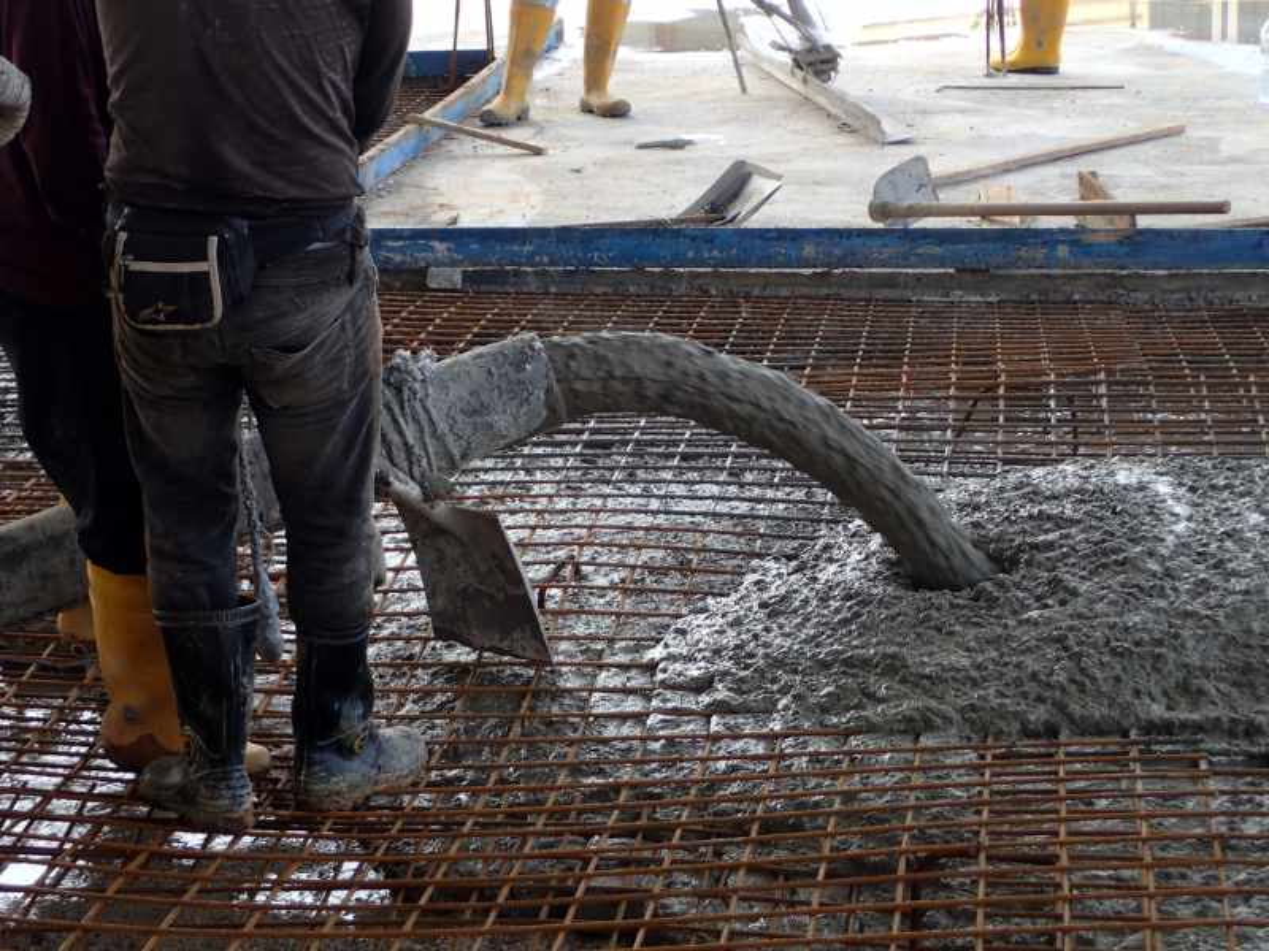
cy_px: 476
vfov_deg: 18.4
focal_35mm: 80
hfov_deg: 24.4
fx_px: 2933
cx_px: 634
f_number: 4.4
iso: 160
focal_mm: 14.4
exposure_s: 1/160
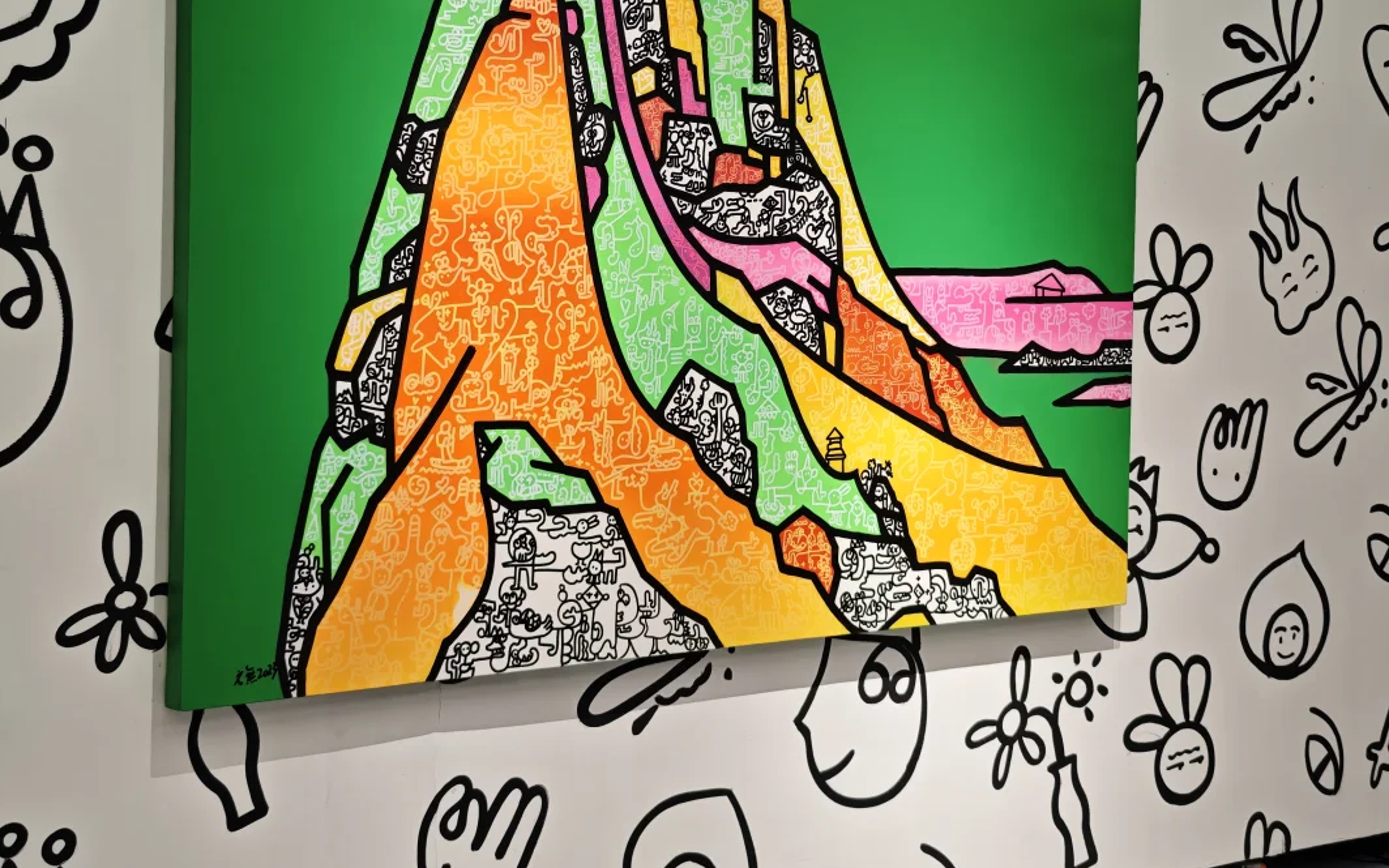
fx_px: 2498
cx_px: 694
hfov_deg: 31.1
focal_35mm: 66
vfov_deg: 19.6
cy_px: 249
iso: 160
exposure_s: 1/100
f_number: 1.63
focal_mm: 8.72
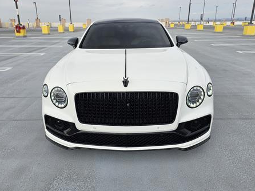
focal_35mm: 26
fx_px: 191
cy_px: 85
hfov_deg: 67.3
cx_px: 121
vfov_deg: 52.9
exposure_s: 1/415
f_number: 1.7
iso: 10
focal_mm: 6.3
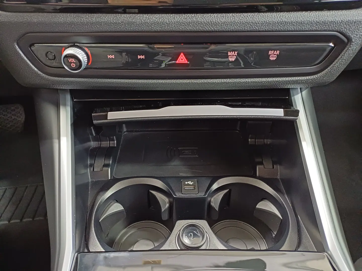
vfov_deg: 54.9
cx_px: 181
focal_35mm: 25
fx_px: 261
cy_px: 136
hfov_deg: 69.4
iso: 800
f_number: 1.8
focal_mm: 4.65
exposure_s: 1/20
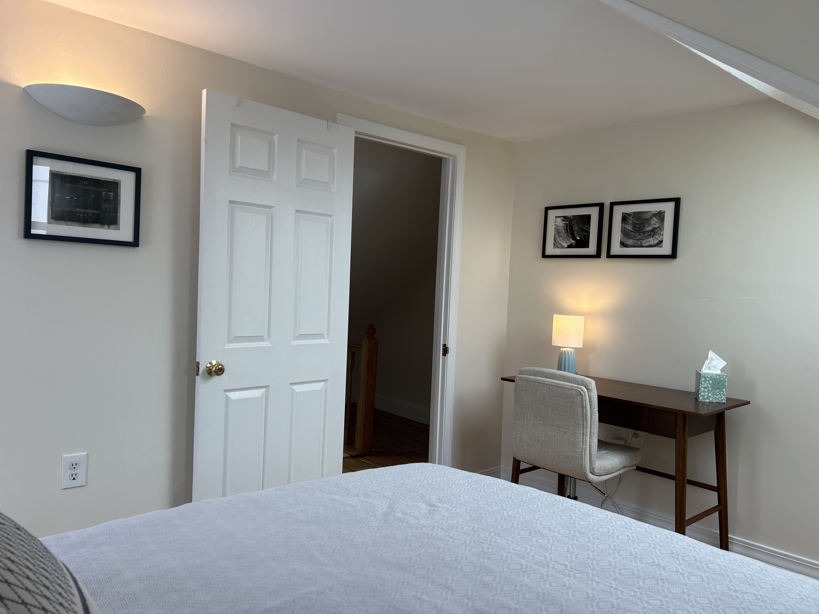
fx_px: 615
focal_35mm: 26
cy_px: 307
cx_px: 410
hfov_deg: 67.3
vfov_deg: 53.1
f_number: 1.5
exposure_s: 1/120
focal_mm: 5.7
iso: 32
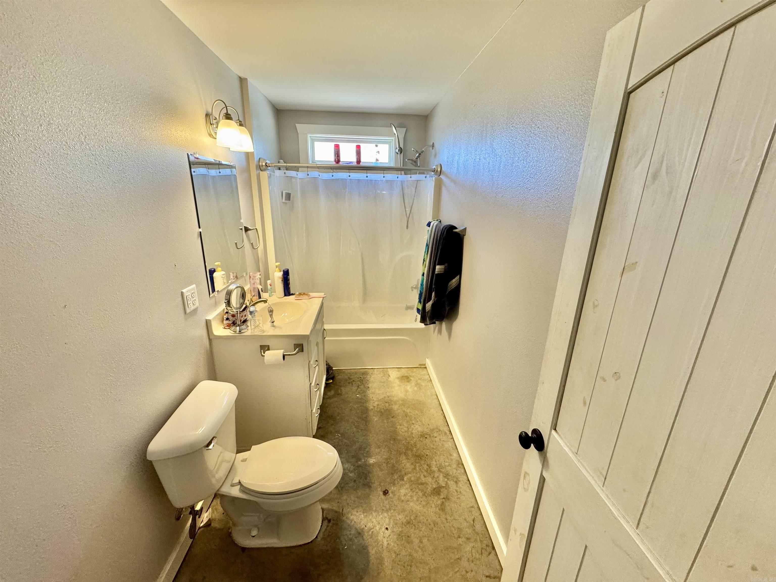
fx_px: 314
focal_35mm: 14
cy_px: 291
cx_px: 388
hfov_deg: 102.1
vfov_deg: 85.7
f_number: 2.2
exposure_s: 1/60
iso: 200
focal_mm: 2.22
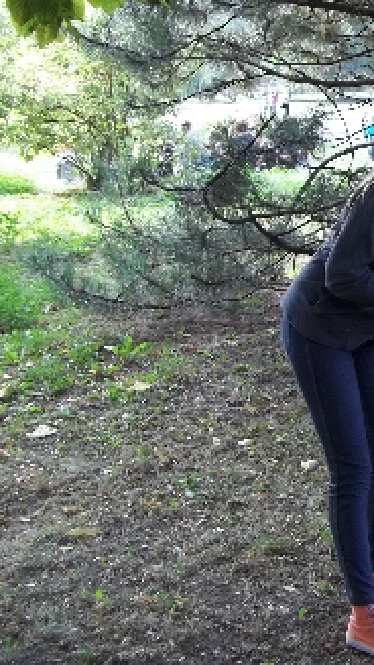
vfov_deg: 32.8
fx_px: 1128
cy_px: 307
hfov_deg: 17.4
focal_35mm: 64
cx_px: 518
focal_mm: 5.7
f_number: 2.9
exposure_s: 1/80
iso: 64
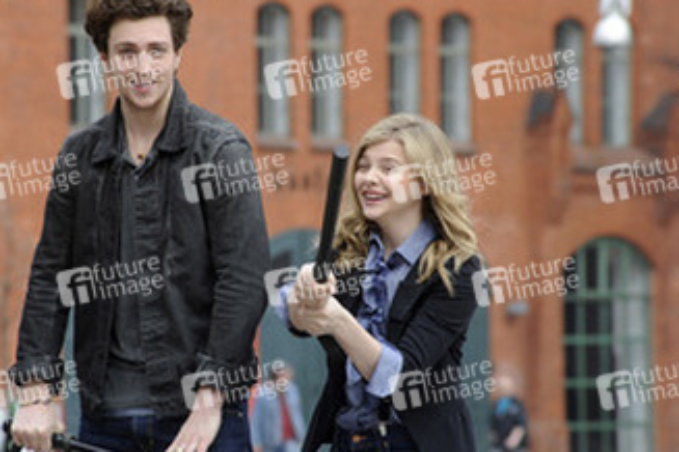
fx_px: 5450
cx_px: 263
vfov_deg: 4.8
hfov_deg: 7.1
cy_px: 230
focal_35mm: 289
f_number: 8
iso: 320
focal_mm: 210
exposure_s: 1/250
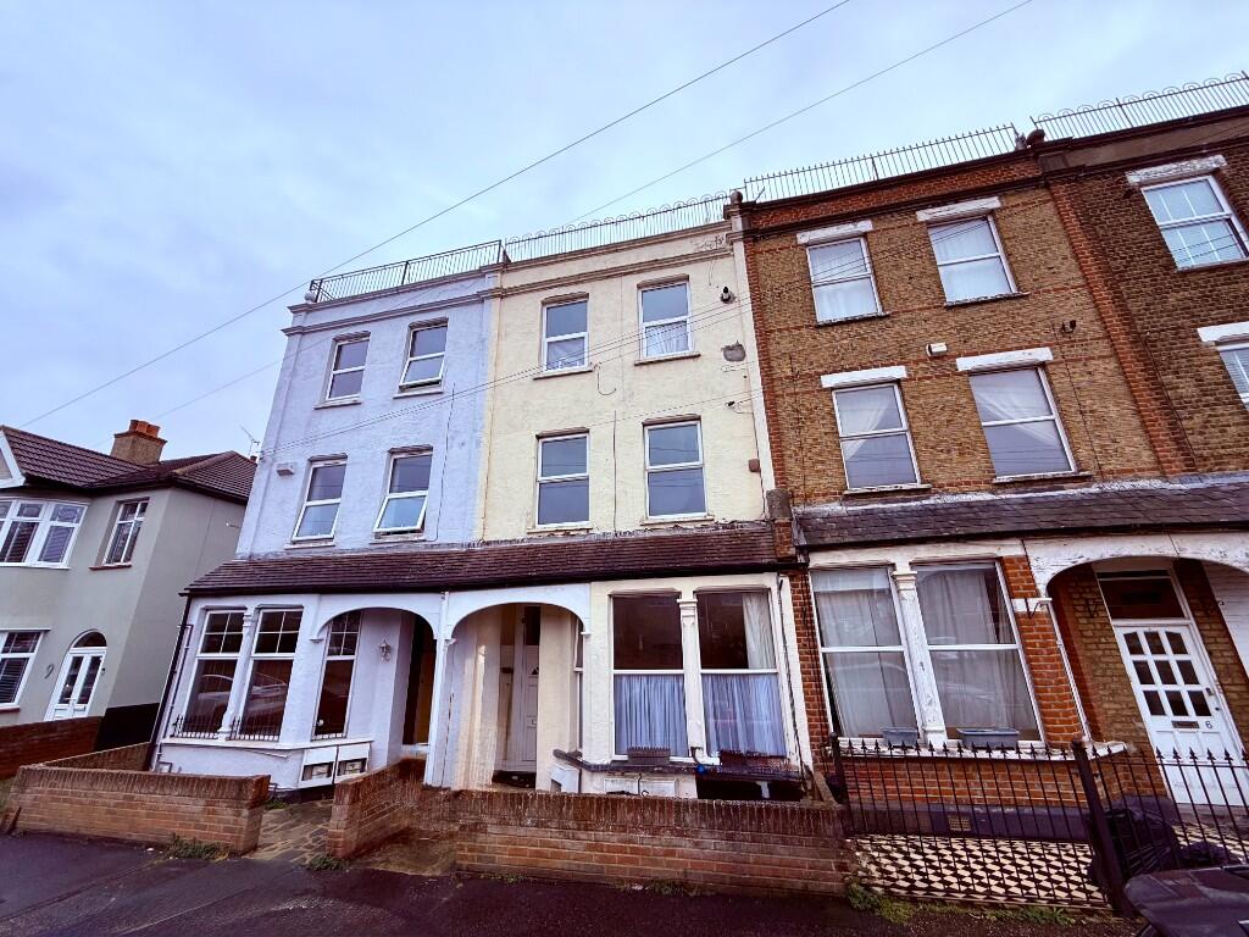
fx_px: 505
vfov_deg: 85.7
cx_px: 624
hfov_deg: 102.1
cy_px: 468
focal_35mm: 14
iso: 50
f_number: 2.2
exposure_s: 1/411
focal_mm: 2.22
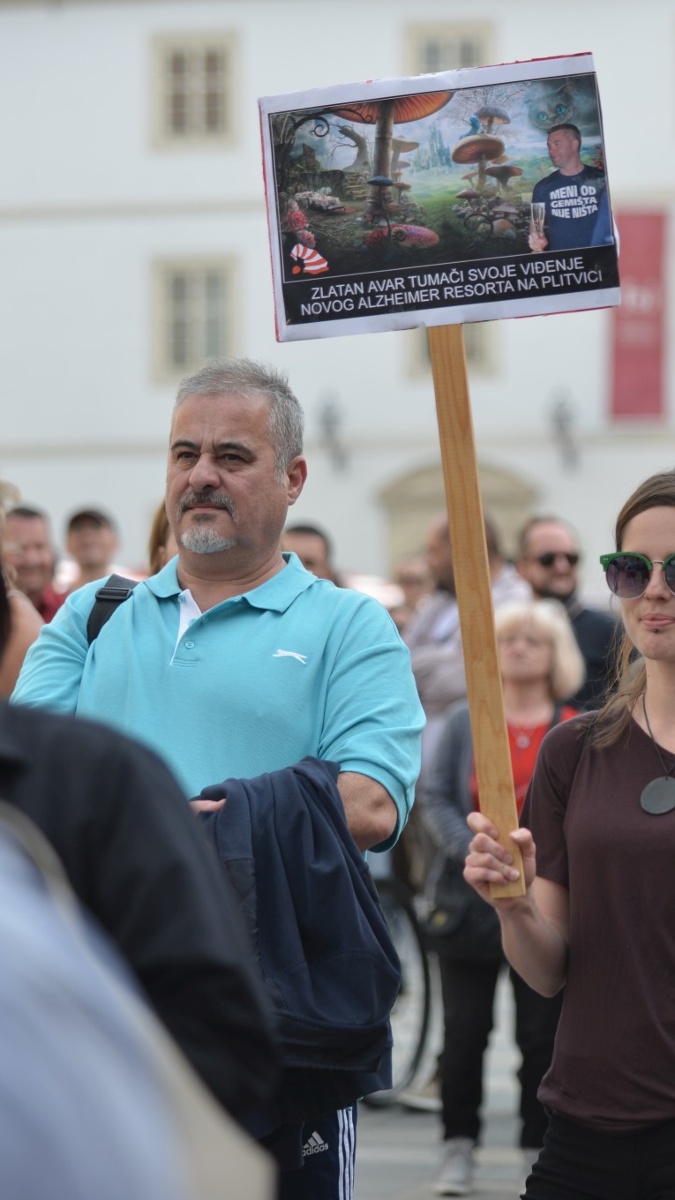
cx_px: 634
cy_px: 598
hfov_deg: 5.5
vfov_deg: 9.8
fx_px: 7032
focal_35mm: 221
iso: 200
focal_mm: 140
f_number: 3.5
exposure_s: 1/1000
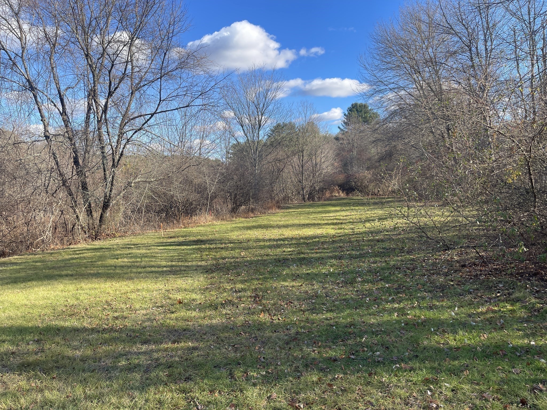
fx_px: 395
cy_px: 205
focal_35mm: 25
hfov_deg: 69.4
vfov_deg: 54.9
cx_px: 274
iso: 32
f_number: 1.6
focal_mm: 5.1
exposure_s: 1/1175
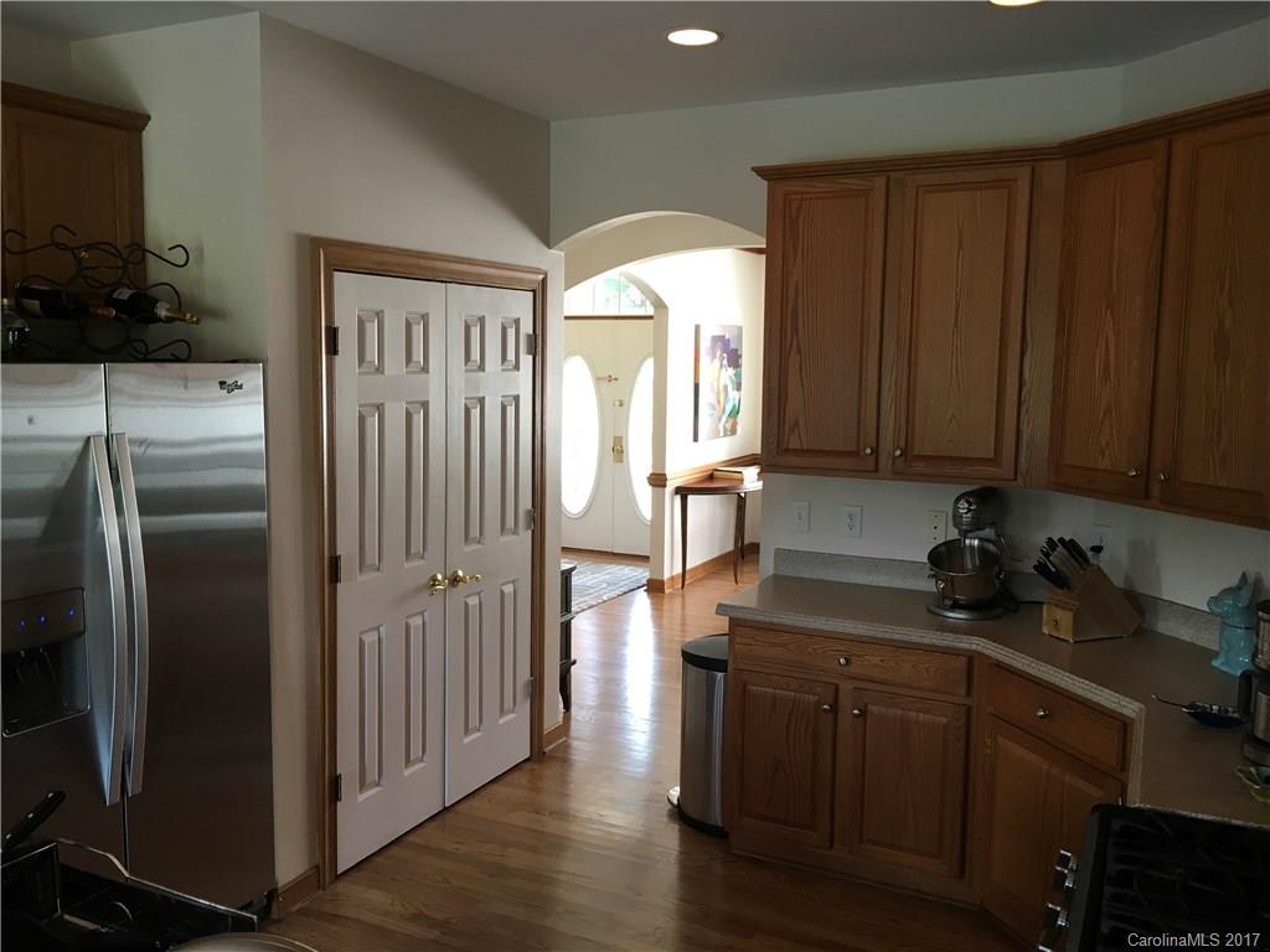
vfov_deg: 48.2
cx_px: 635
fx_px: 1064
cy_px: 476
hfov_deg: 61.7
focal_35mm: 29
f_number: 2.2
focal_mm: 4.15
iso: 80
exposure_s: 1/30
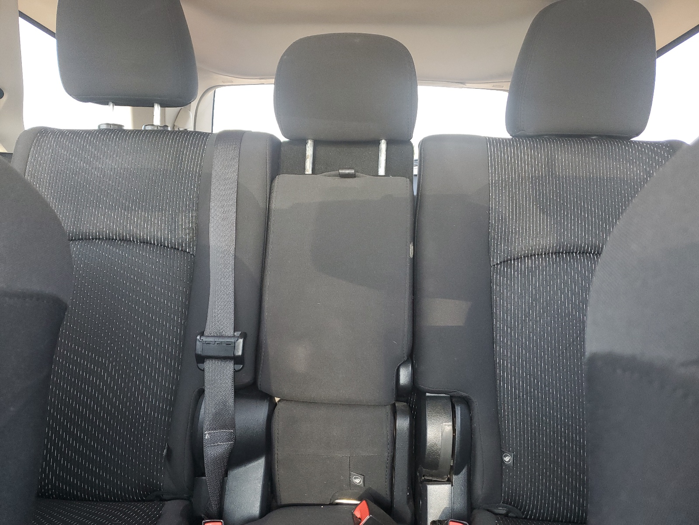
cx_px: 350
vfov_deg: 53.1
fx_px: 525
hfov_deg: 67.3
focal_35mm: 26
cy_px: 262
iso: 112
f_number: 1.5
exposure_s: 1/60.2
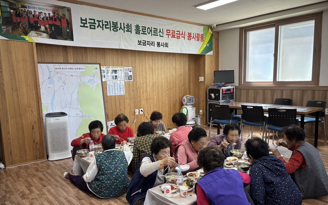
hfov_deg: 66.5
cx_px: 164
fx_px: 250
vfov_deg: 44.4
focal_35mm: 28
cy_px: 117
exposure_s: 1/120
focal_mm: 5.96
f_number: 1.6
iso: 125
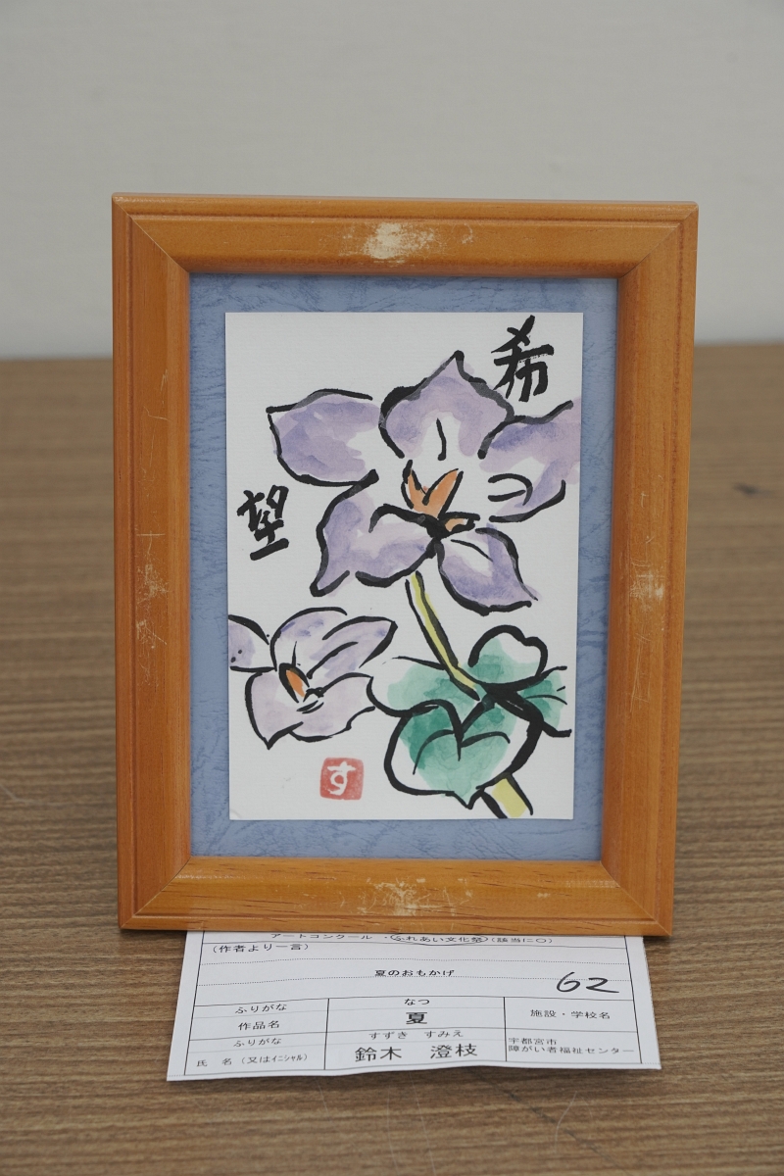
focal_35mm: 81
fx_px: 2646
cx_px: 392
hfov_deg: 16.9
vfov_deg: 25.1
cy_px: 588
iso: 1250
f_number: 8
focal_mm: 81
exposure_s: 1/50
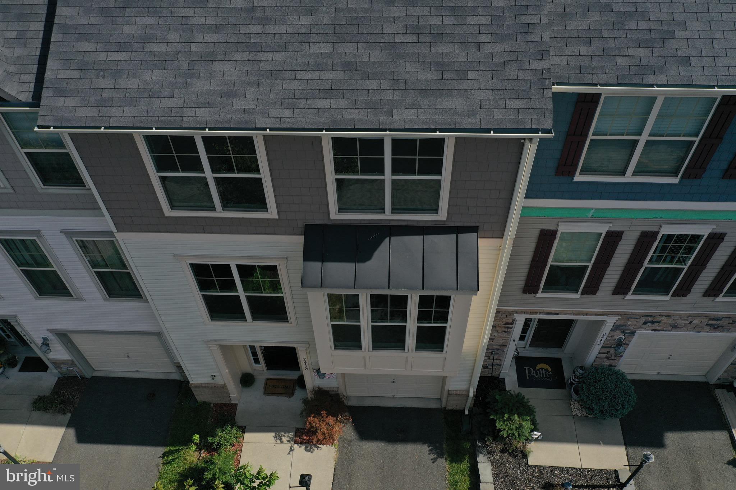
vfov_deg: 46.4
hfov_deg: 65.5
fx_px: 572
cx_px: 368
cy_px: 245
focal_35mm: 28
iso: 100
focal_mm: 10.26
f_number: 6.3
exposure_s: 1/640
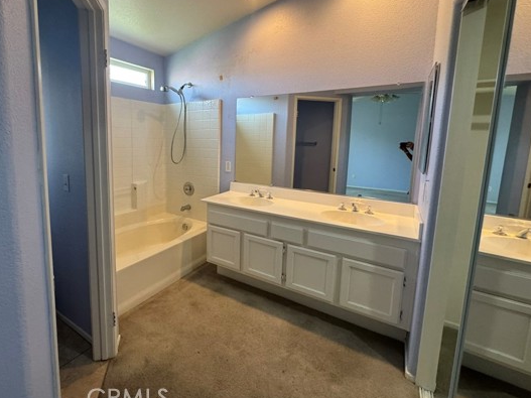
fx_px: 261
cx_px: 220
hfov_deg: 90.2
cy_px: 170
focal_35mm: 17
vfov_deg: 74.3
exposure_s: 1/120
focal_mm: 2.22
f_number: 2.2
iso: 250
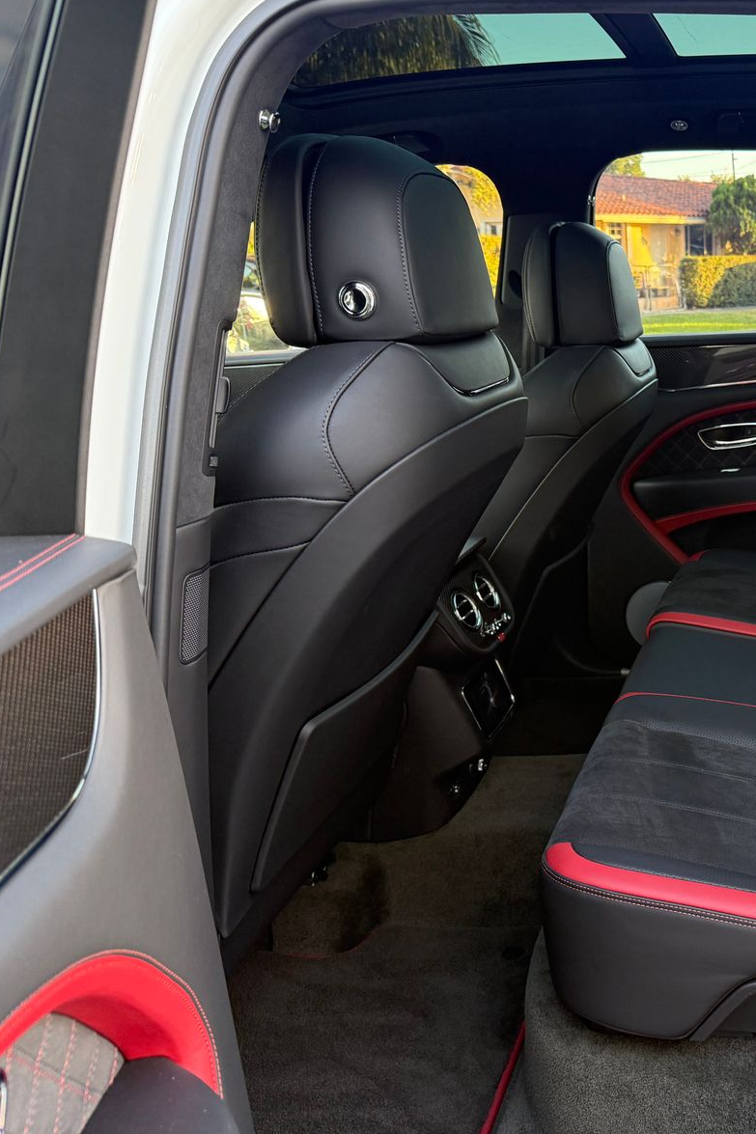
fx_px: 1071
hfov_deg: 35.6
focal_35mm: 34
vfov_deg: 55.8
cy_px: 559
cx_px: 735
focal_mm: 6.76
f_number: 1.78
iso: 200
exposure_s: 1/66
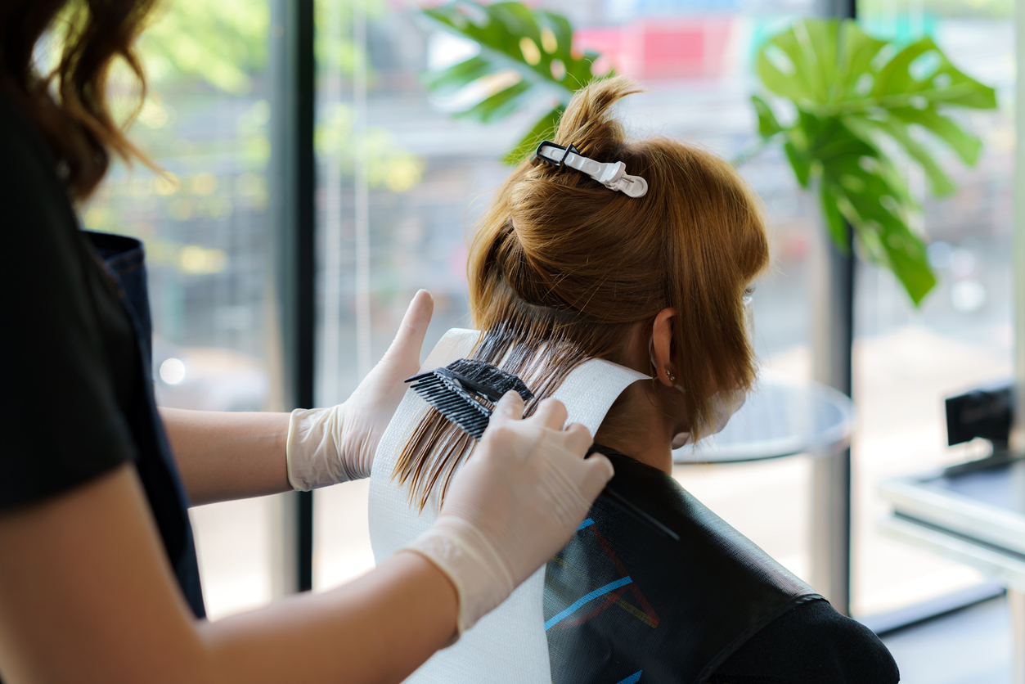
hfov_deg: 36.2
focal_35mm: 55
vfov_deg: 24.6
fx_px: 1566
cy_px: 342
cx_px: 512
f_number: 2.8
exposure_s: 1/250
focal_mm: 55
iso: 250
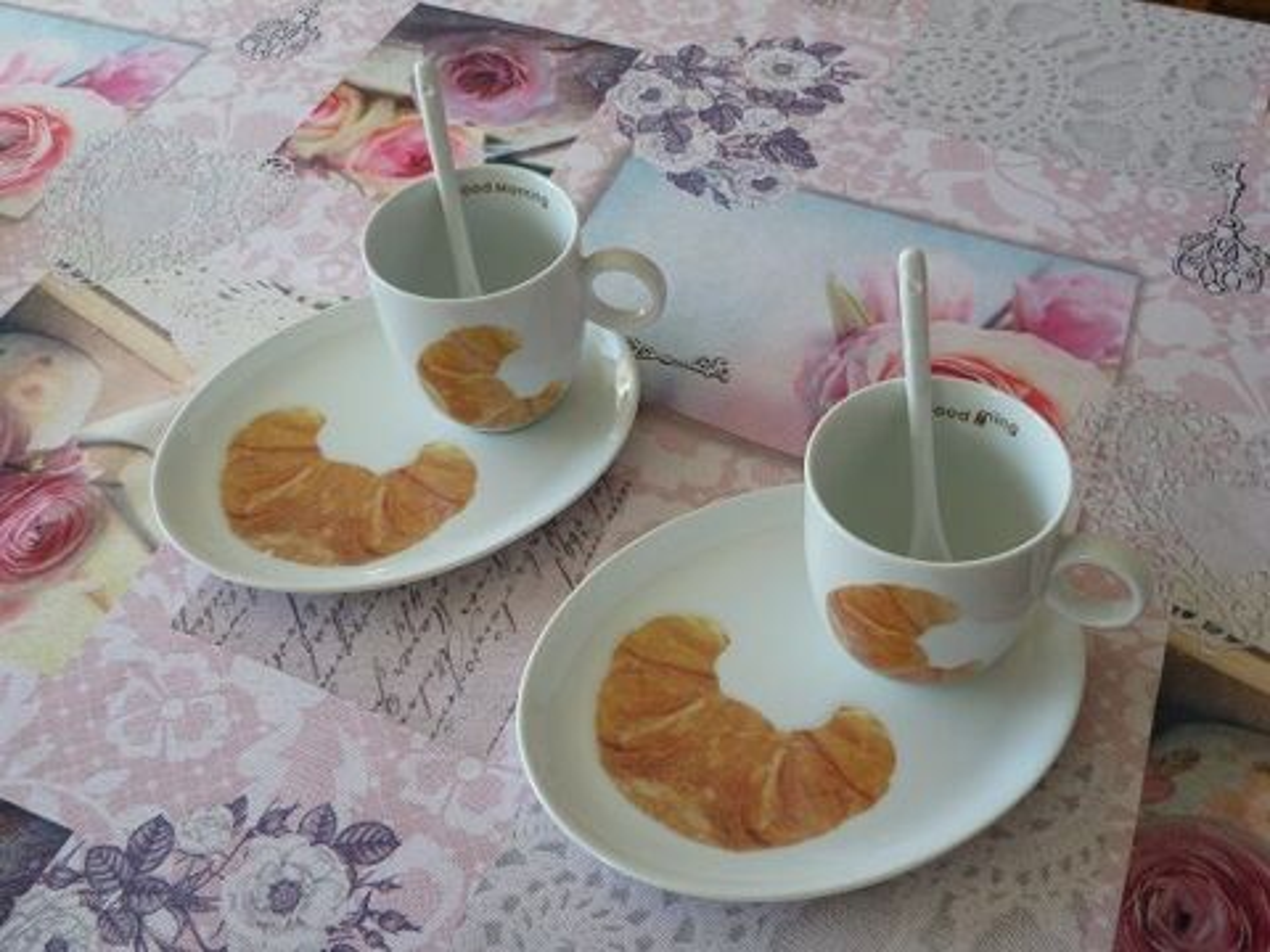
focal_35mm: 39
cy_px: 476
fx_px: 1431
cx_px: 635
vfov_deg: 36.8
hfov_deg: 47.9
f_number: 3.2
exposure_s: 1/50
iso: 80
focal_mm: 7
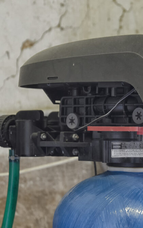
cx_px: 136
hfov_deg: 10.8
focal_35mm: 121
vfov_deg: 17.2
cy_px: 113
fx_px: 754
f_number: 5
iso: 1600
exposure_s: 1/25
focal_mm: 52
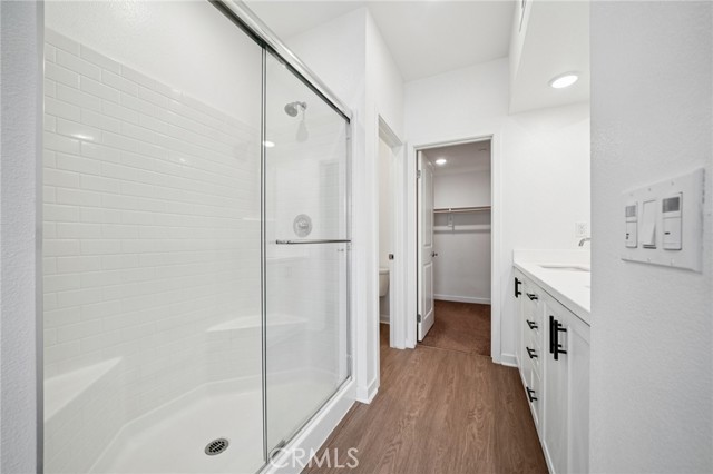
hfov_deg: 108.4
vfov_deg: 85.4
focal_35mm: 13
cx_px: 356
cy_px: 237
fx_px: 257
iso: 320
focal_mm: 13
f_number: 8
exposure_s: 1/30
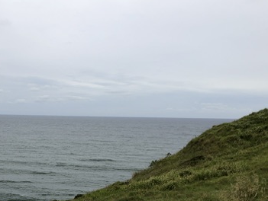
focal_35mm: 51
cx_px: 80
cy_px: 133
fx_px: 395
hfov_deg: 36.9
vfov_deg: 28.4
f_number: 1.8
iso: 20
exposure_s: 1/216
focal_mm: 3.99
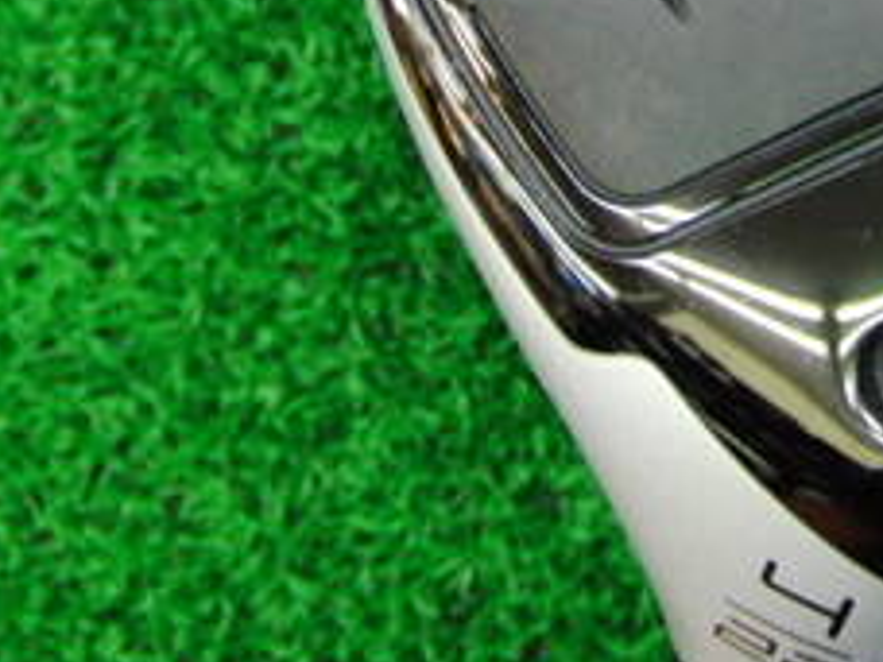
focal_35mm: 104
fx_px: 2653
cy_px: -217
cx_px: 922
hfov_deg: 18.3
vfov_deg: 13.7
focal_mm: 6.42
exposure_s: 1/40
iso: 400
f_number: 3.6
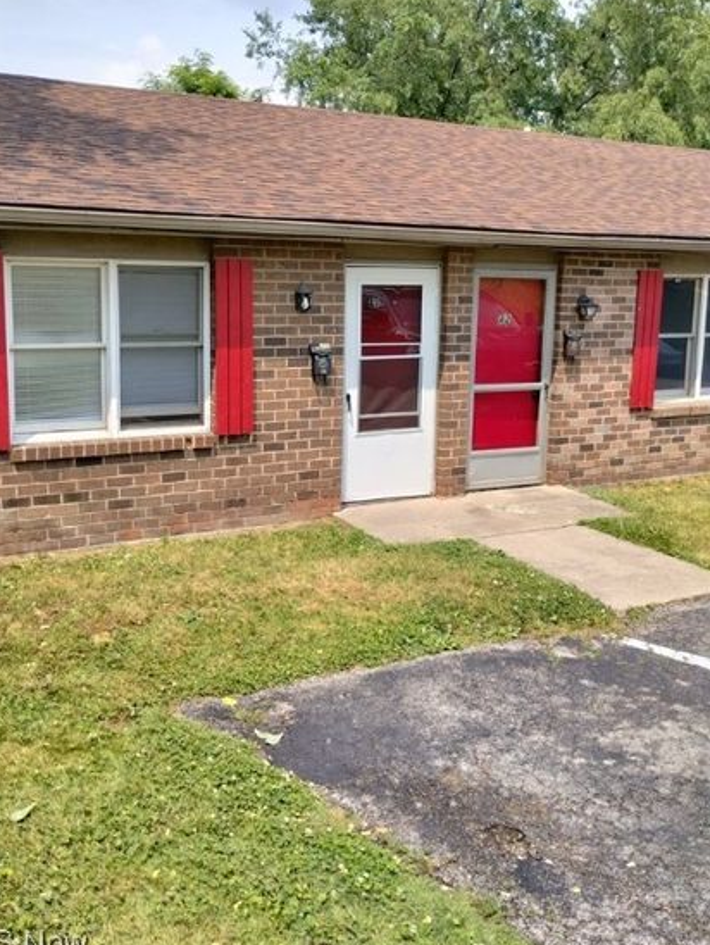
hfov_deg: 41.8
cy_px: 402
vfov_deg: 53.7
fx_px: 928
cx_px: 371
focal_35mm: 34
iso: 100
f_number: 1.8
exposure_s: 1/449
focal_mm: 4.27
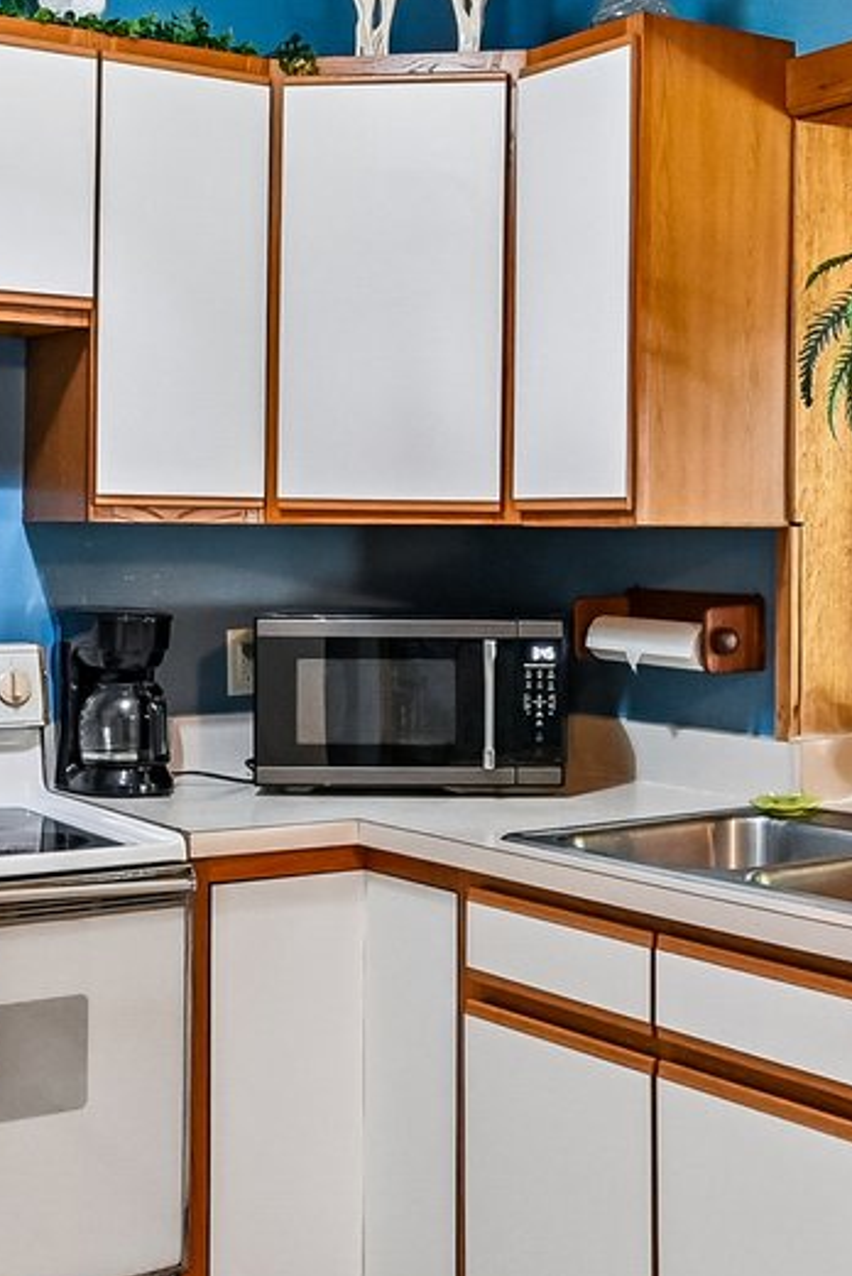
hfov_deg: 24.6
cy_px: 555
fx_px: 1950
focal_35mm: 55
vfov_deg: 36.2
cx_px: 548
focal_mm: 14
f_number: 8
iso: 2500
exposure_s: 1/40
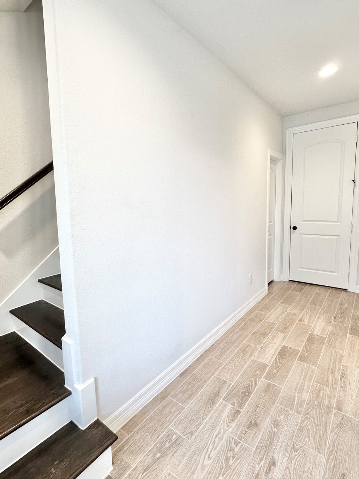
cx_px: 158
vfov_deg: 87.7
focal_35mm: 18
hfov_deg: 71.3
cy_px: 232
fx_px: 249
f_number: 2.2
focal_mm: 2.22
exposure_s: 1/120
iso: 125
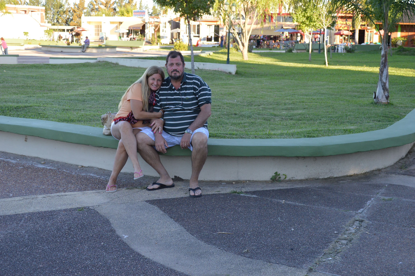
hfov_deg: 36.9
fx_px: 622
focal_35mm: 54
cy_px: 138
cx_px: 208
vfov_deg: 25.0
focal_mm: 36
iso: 200
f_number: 5.6
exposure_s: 1/125
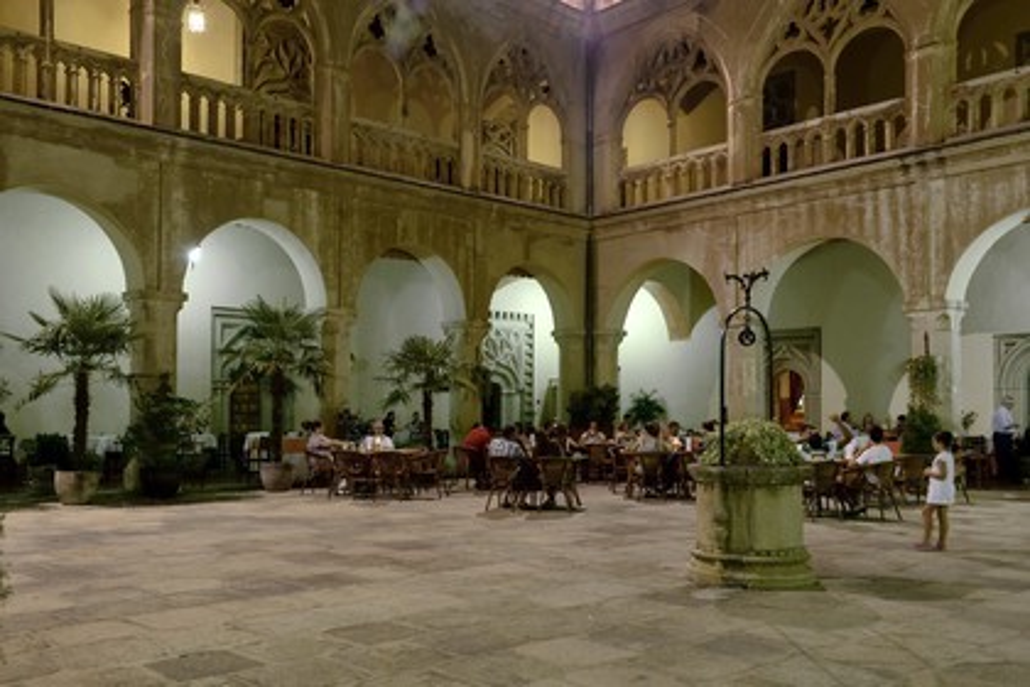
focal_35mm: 32
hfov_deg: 58.7
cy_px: 344
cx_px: 515
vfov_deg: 41.1
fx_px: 915
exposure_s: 1/20
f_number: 4
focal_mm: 32
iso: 1600
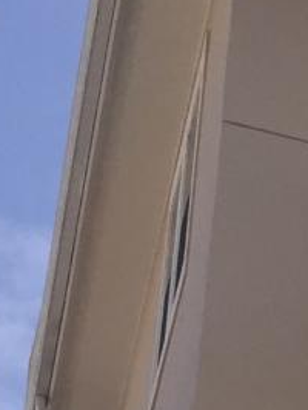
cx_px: 913
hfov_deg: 6.3
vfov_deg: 8.4
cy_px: 957
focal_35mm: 218
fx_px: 2582
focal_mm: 4.15
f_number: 2.2
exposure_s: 1/1883
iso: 32
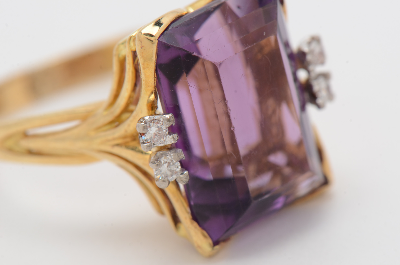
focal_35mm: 128
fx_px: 1414
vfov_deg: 10.7
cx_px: 200
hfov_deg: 16.1
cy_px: 132
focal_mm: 85
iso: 200
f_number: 18
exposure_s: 1/125
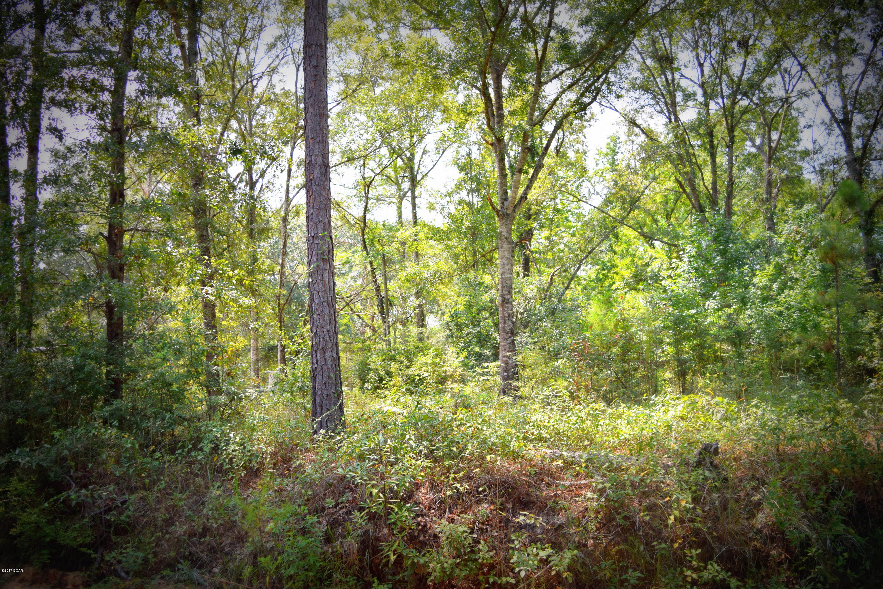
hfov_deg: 57.2
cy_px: 294
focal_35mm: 33
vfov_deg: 40.0
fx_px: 809
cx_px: 442
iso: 400
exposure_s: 1/100
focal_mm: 22
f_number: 5
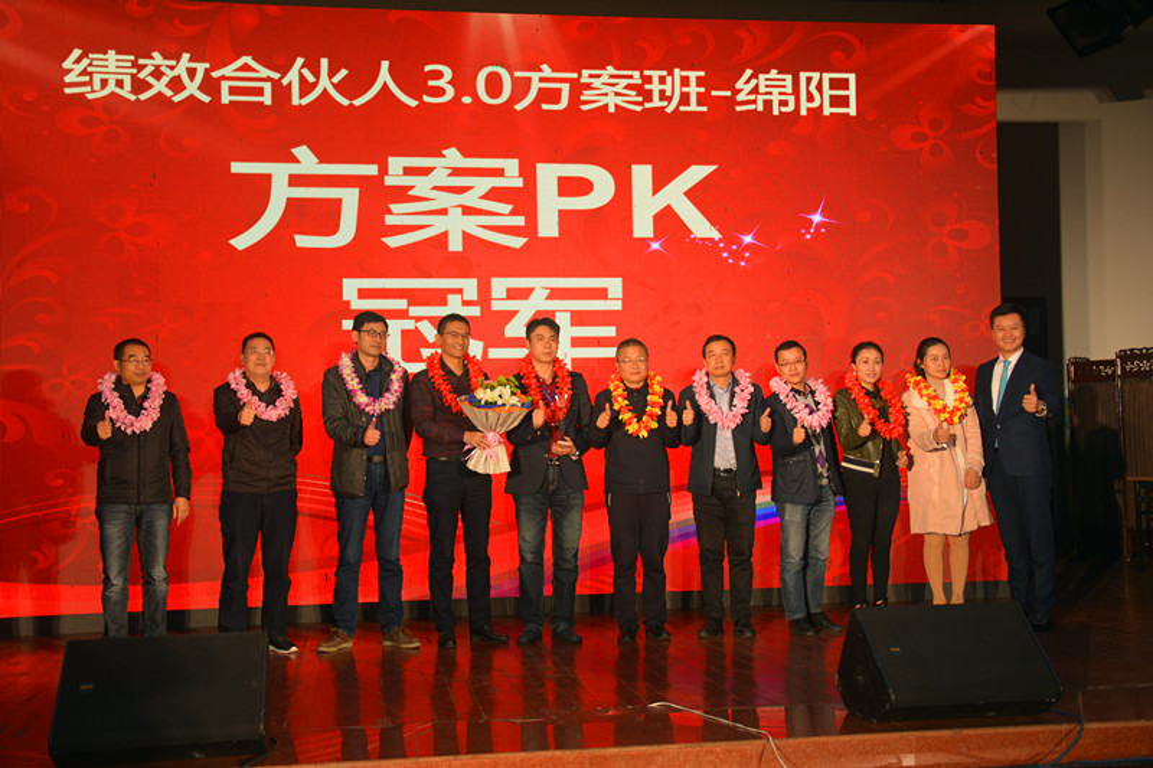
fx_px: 1441
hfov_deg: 43.6
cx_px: 576
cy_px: 384
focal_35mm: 45
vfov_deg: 29.9
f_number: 4.2
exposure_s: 1/30
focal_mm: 30
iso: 250
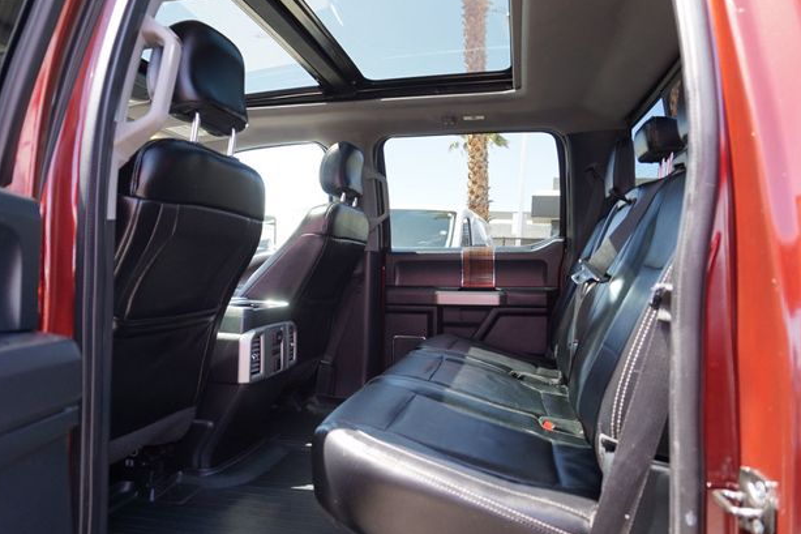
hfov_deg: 71.5
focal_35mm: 25
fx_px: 556
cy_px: 273
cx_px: 385
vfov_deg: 51.3
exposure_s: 1/60
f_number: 4
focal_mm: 16
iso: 100
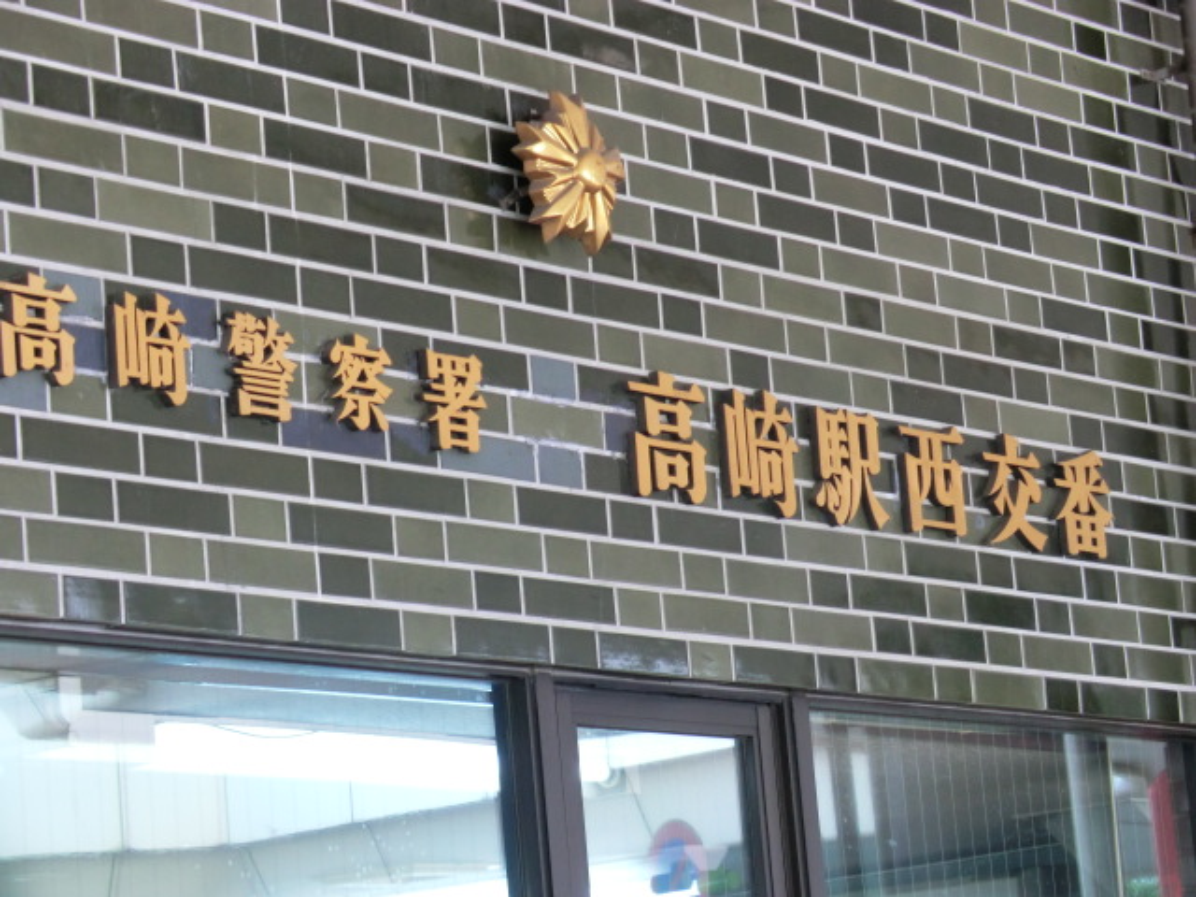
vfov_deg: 12.0
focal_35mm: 123
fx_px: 4250
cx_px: 598
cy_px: 448
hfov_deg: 16.0
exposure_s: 1/60
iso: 250
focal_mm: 22
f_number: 5.2
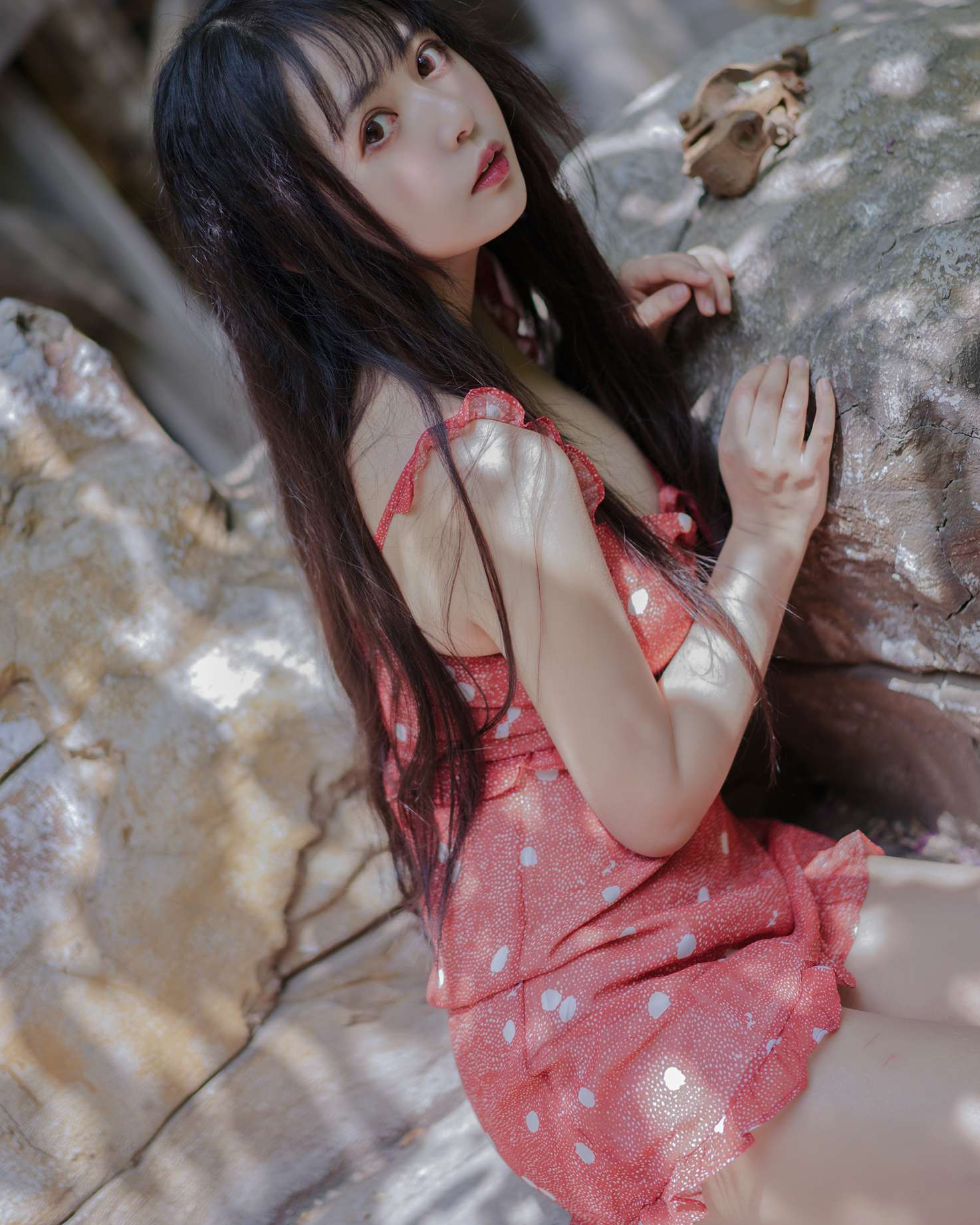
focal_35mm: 63
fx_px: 2284
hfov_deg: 24.2
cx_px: 493
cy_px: 482
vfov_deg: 29.9
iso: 100
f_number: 1.8
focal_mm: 55
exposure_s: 1/800
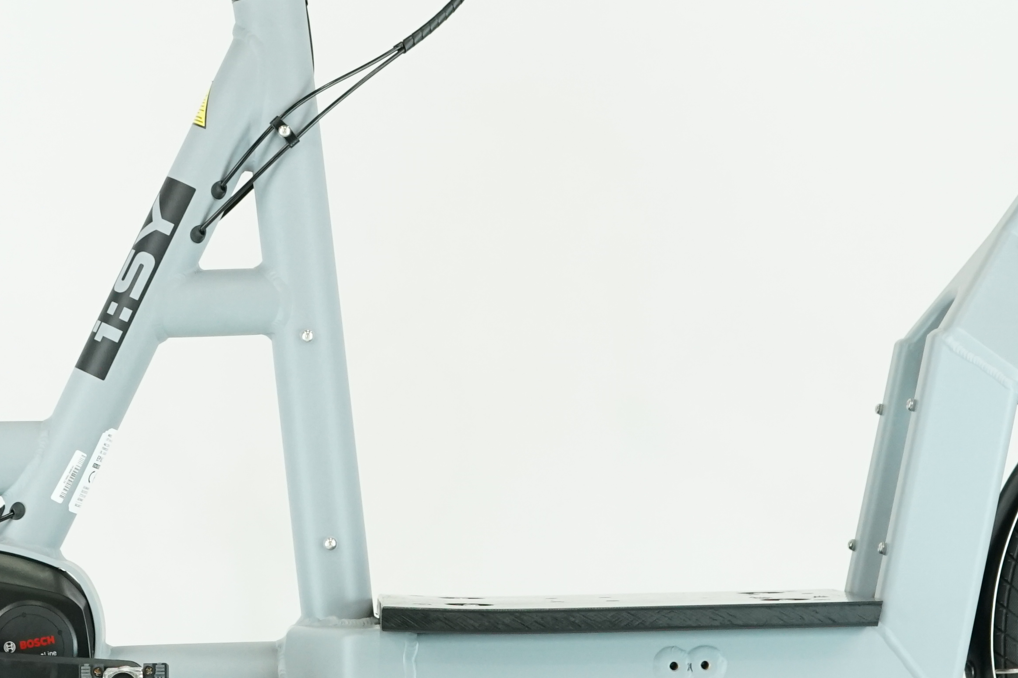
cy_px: 166
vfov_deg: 11.0
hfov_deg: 16.5
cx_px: 334
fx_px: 3506
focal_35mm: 124
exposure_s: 1/200
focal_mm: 48
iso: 1600
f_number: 5.6
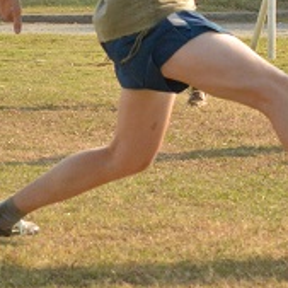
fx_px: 2538
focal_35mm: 270
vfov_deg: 6.5
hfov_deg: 6.4
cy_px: -7
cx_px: 443
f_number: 8
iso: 1600
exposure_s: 1/4000
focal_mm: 55
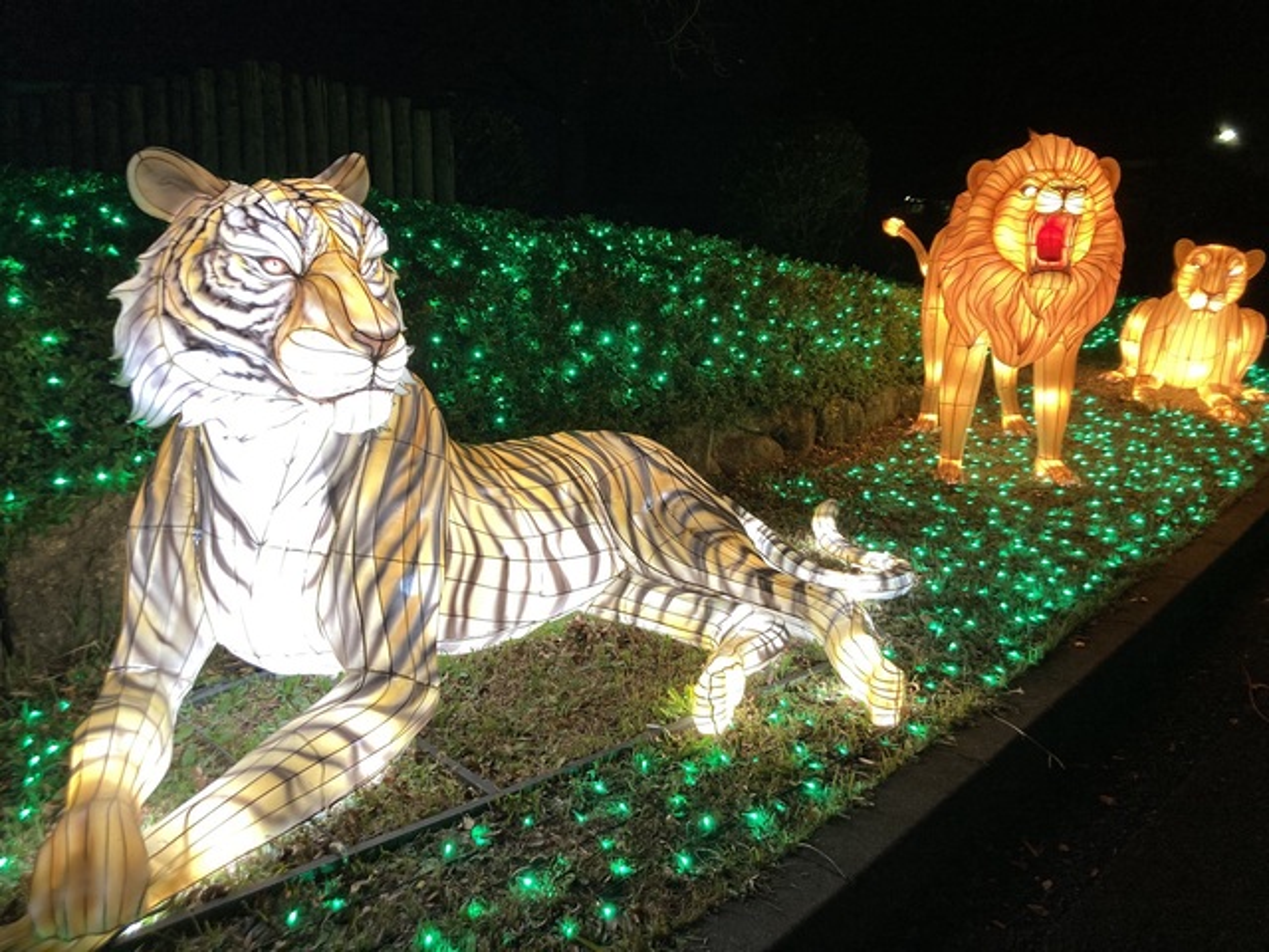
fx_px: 1026
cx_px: 634
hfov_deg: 63.4
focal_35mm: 28
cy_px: 476
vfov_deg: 49.7
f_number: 1.8
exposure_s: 1/50
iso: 64
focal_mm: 3.99
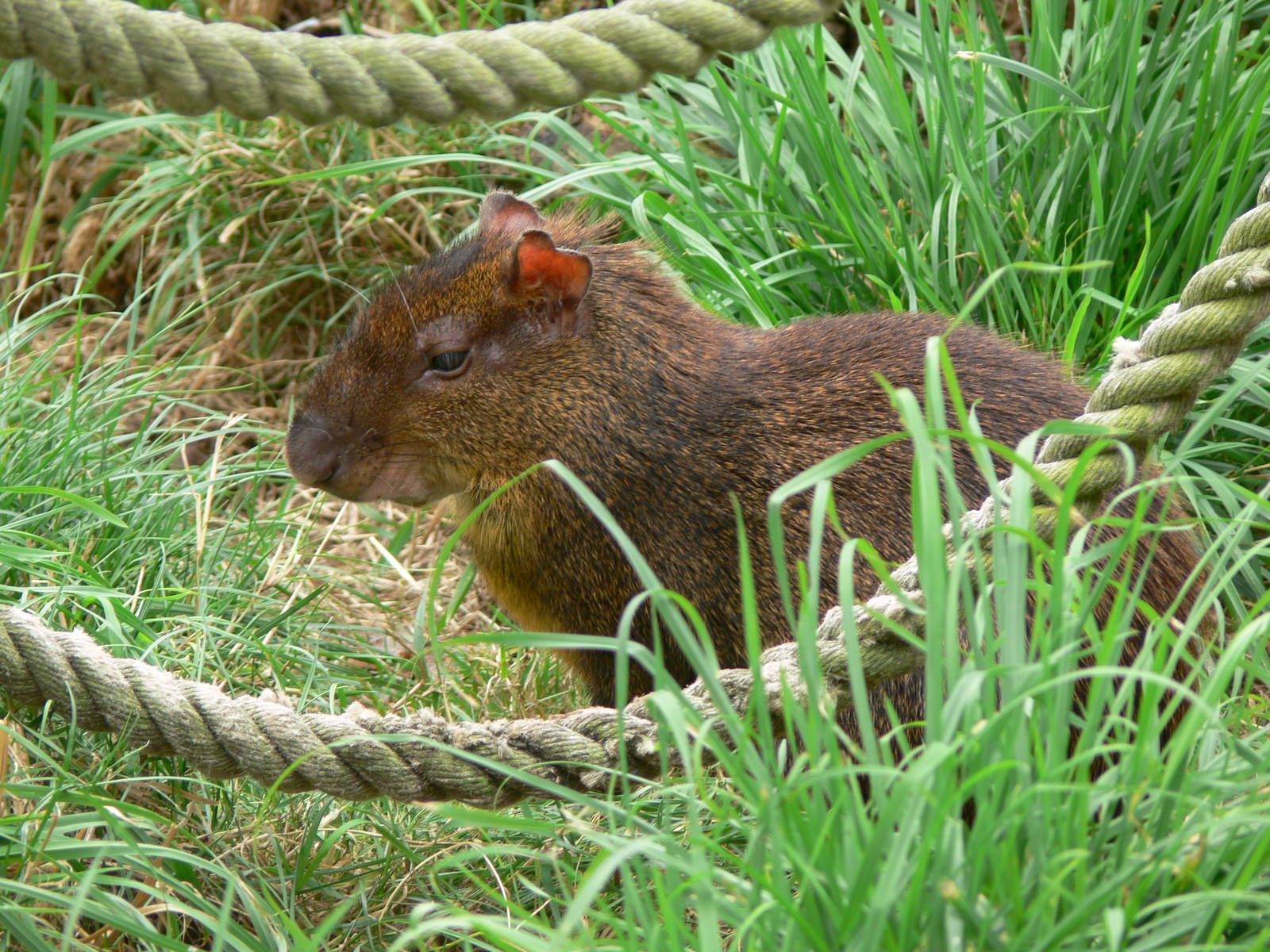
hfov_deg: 5.6
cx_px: 635
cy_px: 476
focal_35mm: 351
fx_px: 12878
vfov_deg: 4.2
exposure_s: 1/80
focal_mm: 74.2
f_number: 4
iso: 80
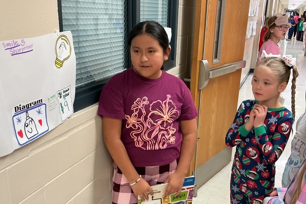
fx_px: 340
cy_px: 137
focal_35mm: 40
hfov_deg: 48.3
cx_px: 174
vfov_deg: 33.1
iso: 80
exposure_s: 1/60
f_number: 1.8
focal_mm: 3
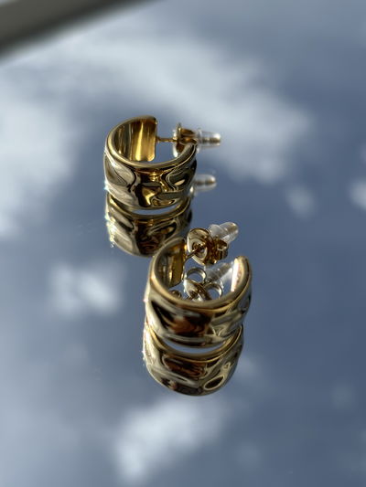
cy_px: 244
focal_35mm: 52
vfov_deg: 36.8
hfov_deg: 28.0
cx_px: 183
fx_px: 733
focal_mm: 5.96
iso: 40
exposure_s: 1/7692
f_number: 1.6
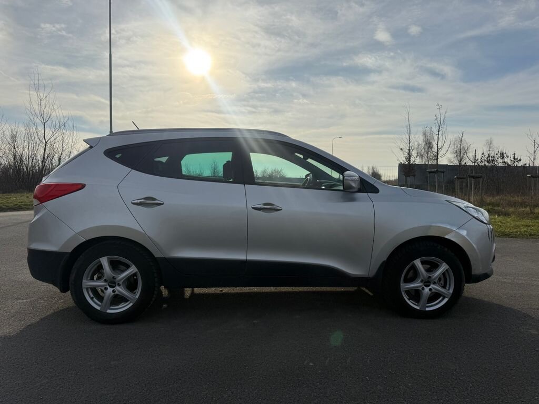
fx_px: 374
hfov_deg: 71.6
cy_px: 202
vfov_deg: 56.8
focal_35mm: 24
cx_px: 270
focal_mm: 6.76
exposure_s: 1/11905
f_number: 1.78
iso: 80
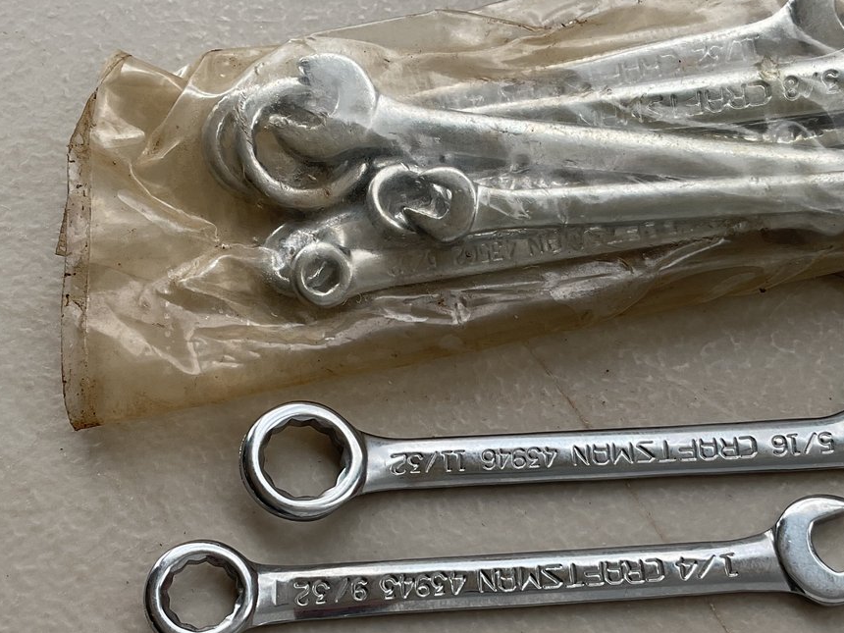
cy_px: 345
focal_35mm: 51
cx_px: 471
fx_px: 1243
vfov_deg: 28.5
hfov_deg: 37.4
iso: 16
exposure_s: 1/217
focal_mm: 3
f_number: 1.8
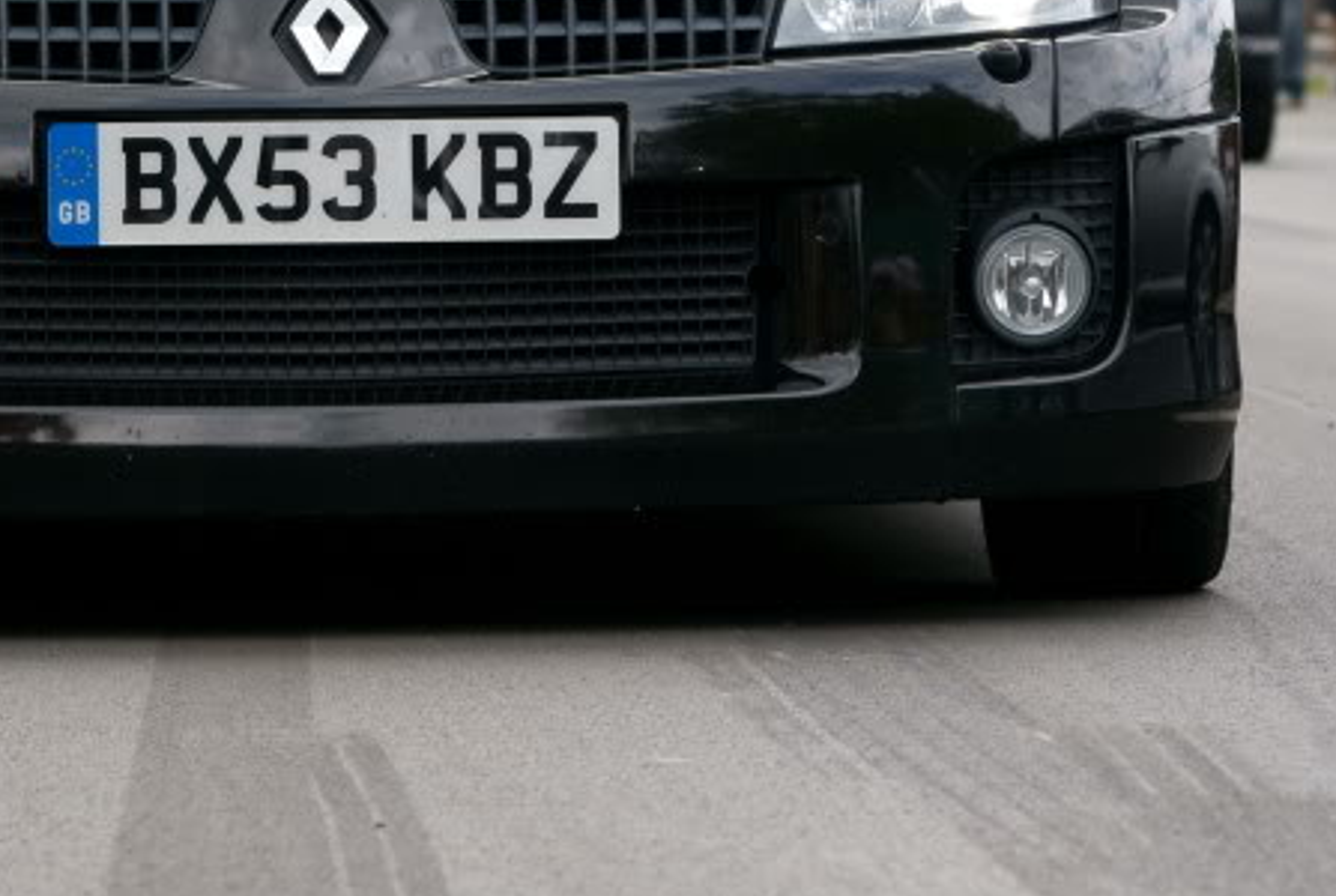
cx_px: 393
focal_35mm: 343
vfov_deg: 4.0
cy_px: -1
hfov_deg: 6.0
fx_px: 12754
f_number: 5.6
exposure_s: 1/250
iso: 100
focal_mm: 100
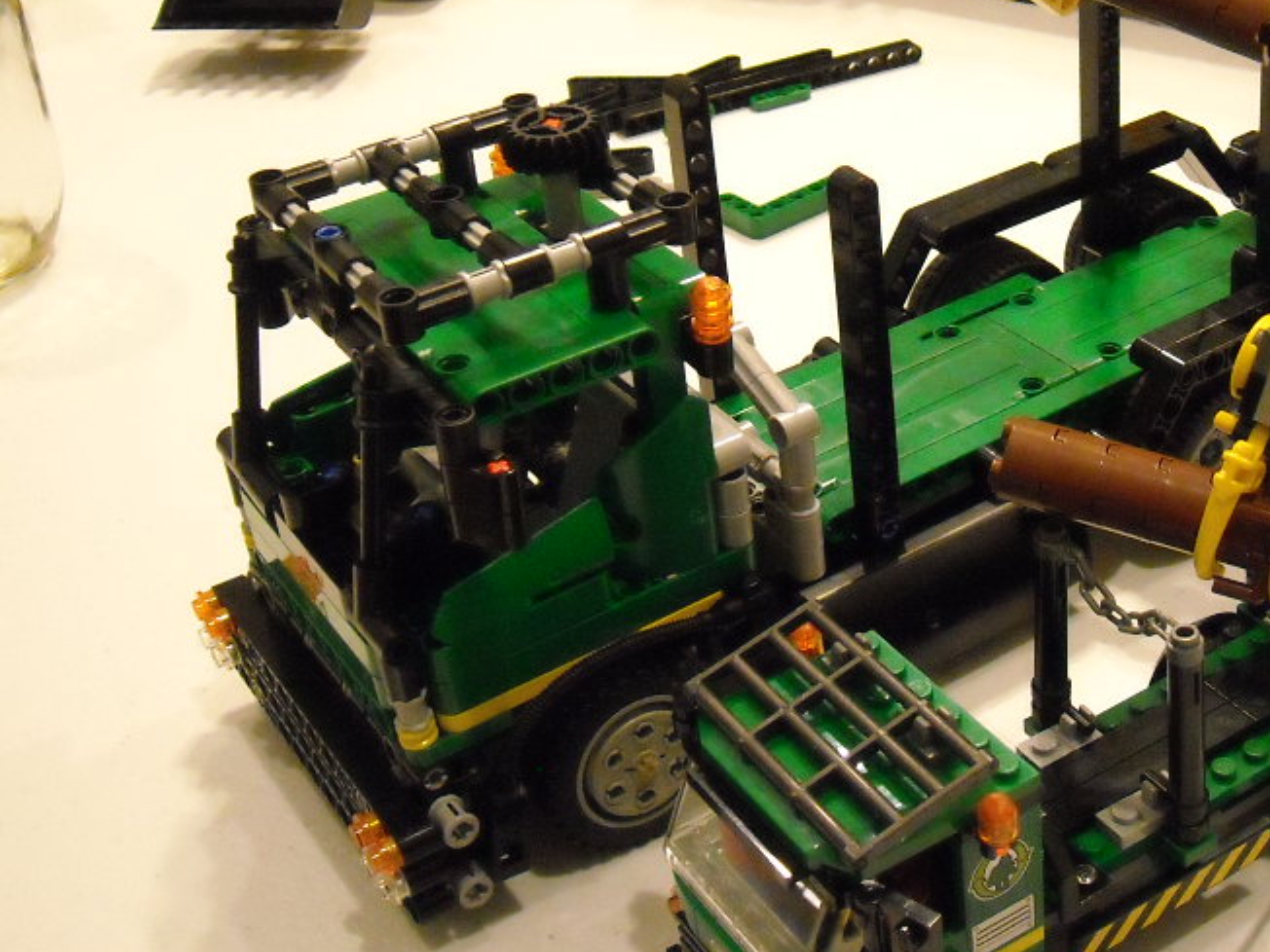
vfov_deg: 26.5
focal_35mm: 55
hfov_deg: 34.5
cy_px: 382
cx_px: 873
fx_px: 2018
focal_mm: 5.7
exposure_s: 1/35
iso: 800
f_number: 2.8
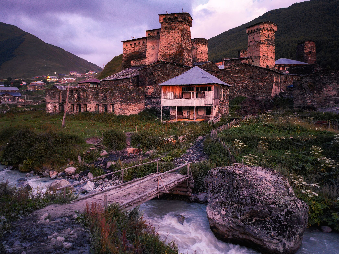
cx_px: 166
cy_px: 129
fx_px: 304
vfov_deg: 45.4
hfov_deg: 58.4
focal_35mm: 31
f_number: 2
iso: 1250
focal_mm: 28
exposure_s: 1/25
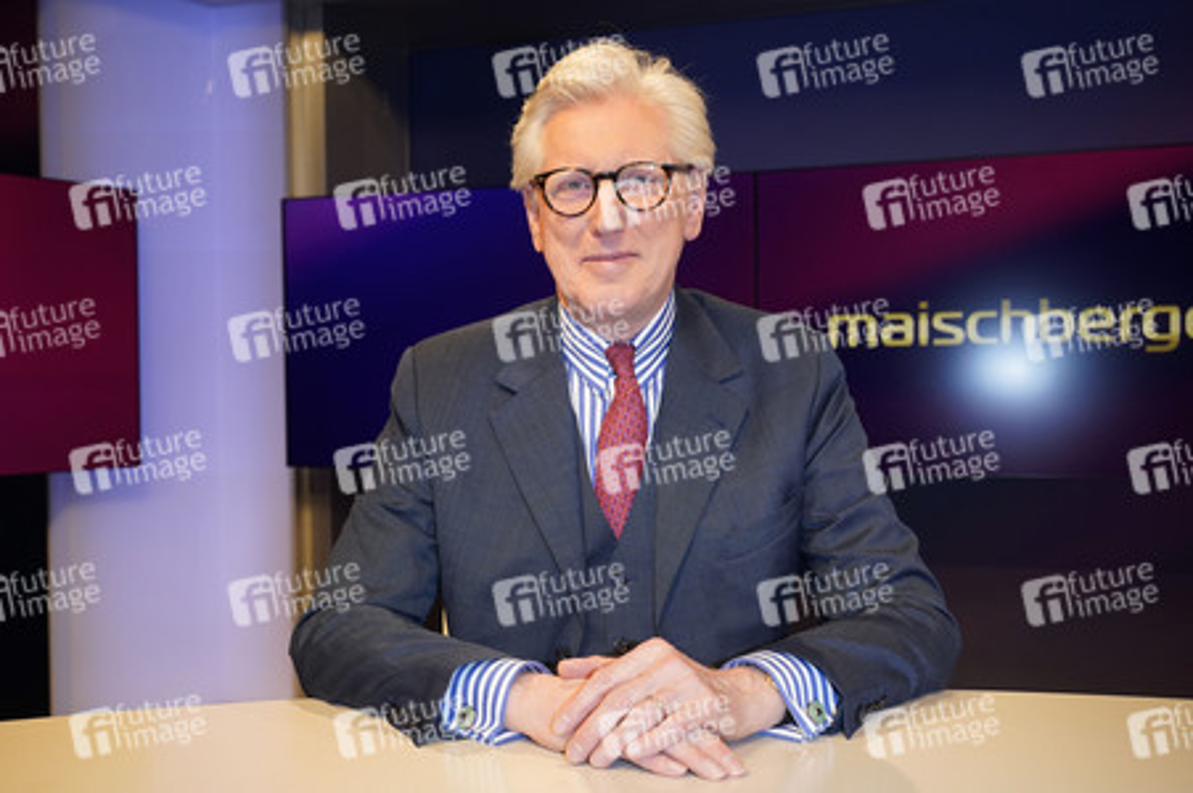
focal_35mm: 37
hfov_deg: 51.9
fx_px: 1225
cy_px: 396
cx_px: 596
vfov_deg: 35.9
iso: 2000
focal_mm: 37
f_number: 5.6
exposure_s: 1/160
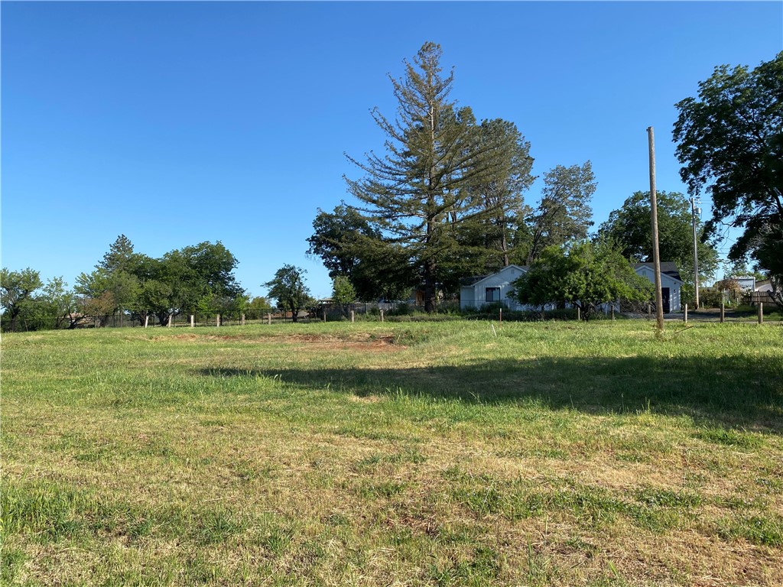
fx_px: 588
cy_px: 294
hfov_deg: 67.3
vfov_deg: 53.1
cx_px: 392
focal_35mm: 26
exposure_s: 1/2066
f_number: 1.8
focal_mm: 4.25
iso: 32
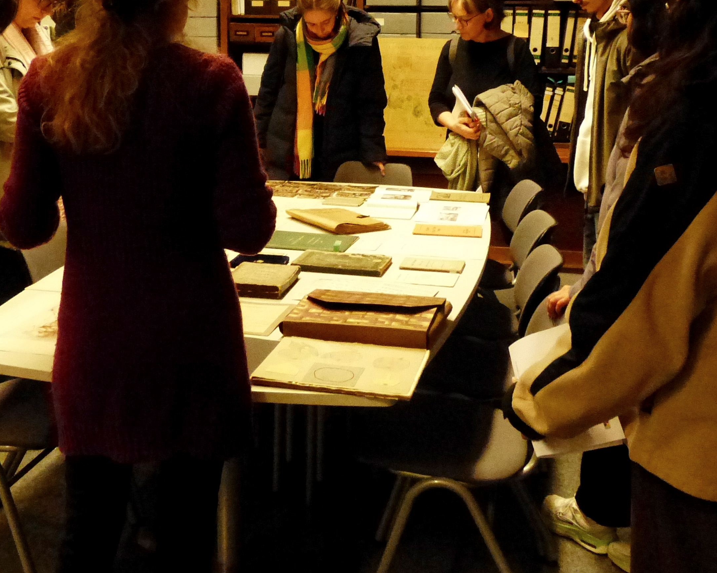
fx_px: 955
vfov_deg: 32.9
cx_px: 341
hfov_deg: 41.1
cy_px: 161
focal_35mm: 45
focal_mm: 4.5
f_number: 3.5
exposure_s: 1/100
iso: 1600
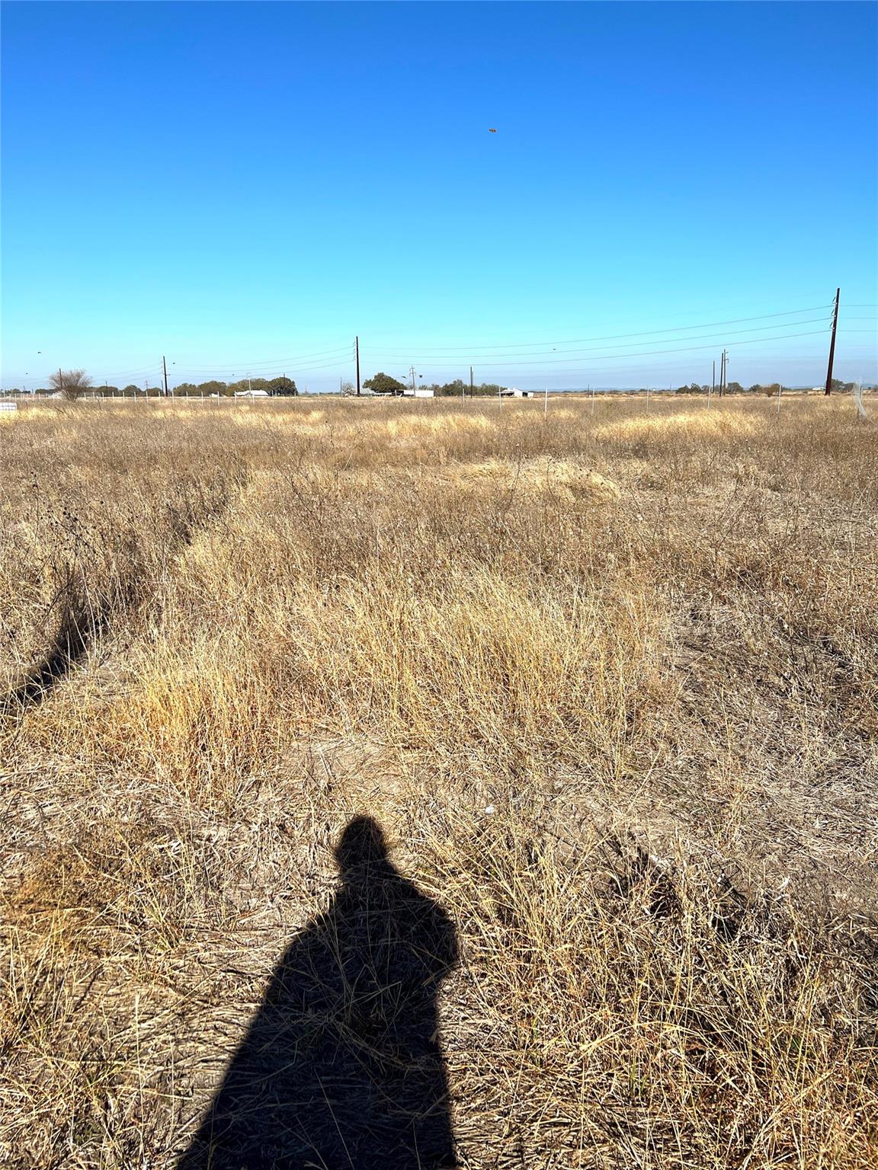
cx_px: 439
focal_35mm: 26
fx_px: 879
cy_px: 585
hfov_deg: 53.1
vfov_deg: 67.3
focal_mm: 5.7
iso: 50
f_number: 1.5
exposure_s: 1/5319
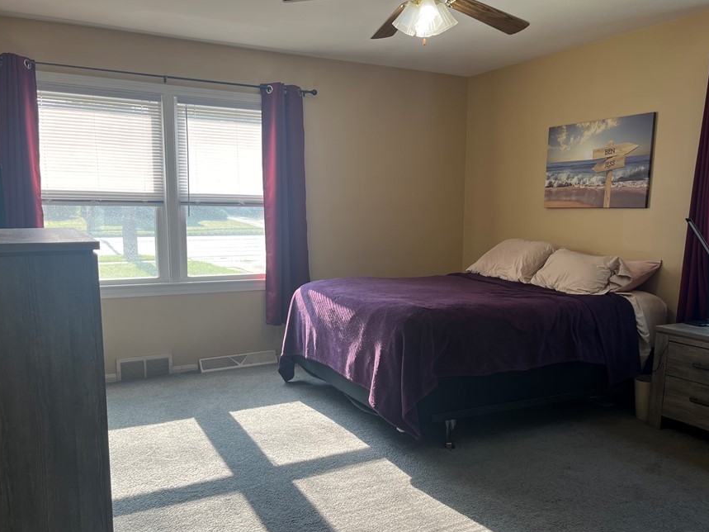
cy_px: 290
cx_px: 372
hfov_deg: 58.3
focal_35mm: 31
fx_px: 635
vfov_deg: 45.4
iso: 32
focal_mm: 5.1
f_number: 1.6
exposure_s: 1/126
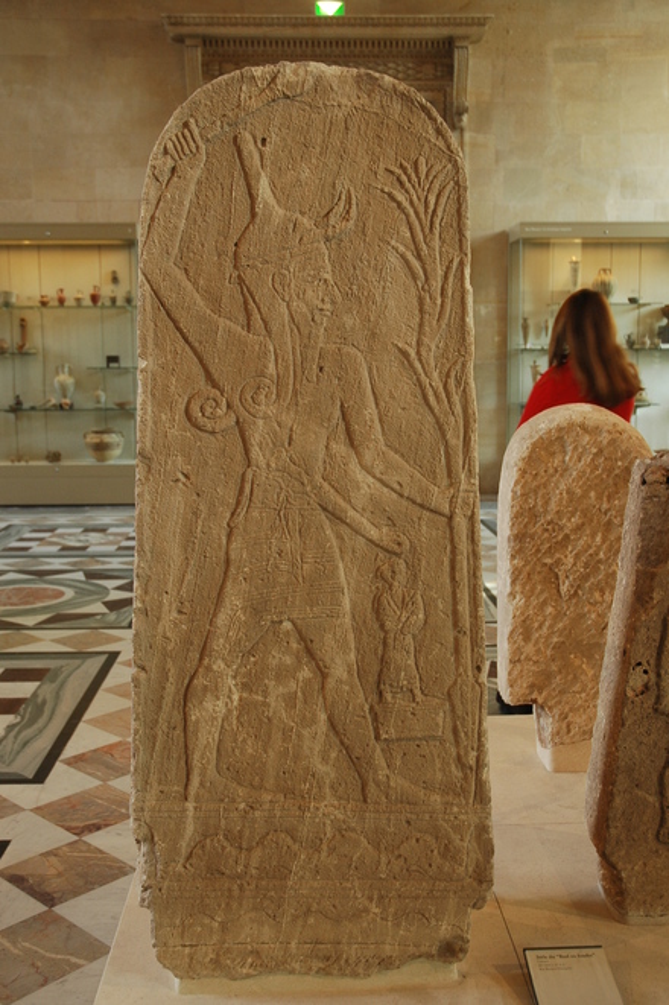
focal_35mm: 38
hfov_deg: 35.5
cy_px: 502
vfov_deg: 51.3
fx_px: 1046
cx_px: 334
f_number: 4.8
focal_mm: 25
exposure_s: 1/30
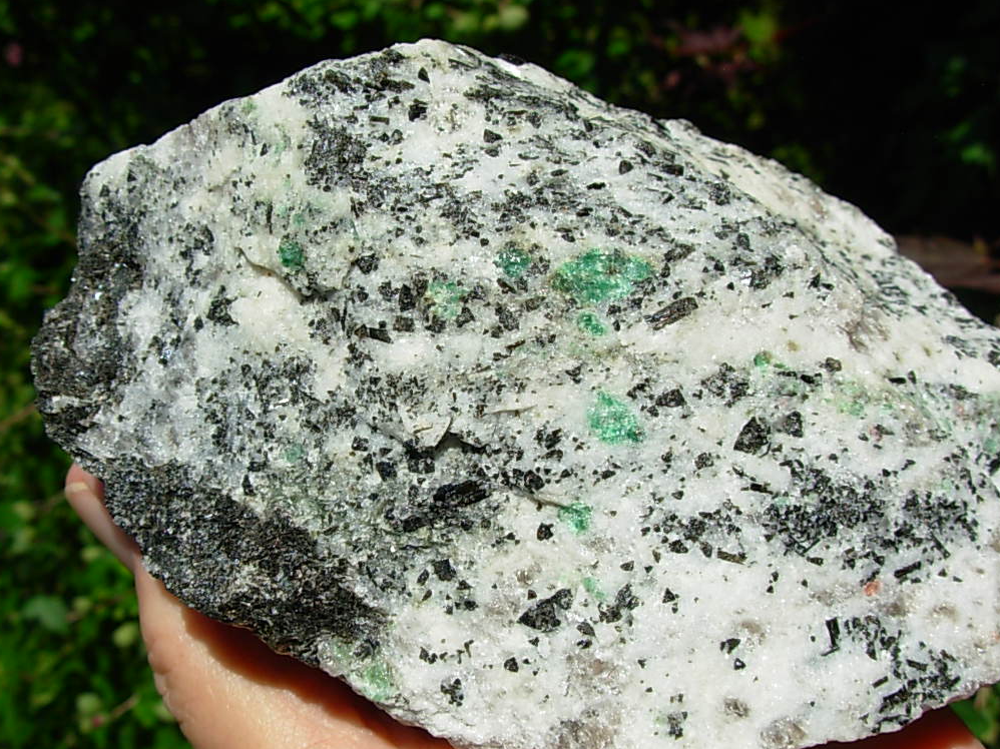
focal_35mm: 39
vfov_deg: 36.8
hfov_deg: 47.9
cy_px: 366
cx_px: 499
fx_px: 1126
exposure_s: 1/886
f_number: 4.9
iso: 50
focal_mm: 6.3
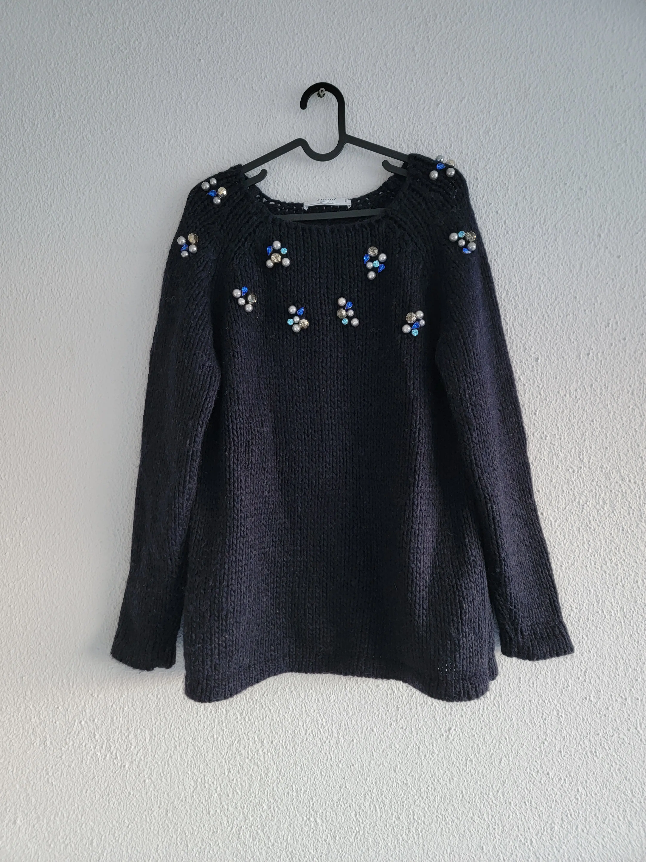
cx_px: 323
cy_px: 431
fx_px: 597
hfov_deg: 56.8
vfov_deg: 71.6
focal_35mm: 24
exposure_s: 1/60
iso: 200
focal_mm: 6.7
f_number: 1.8
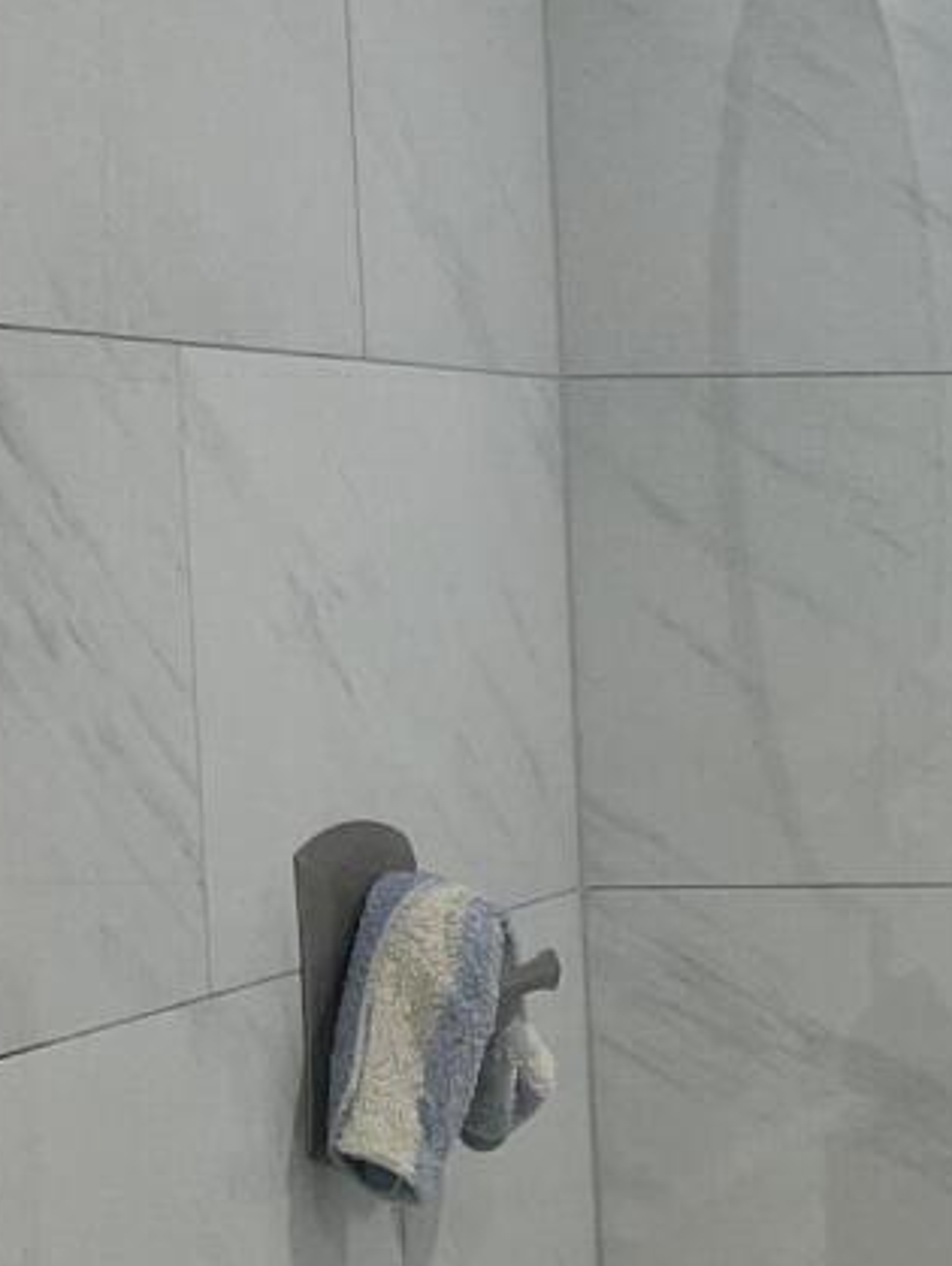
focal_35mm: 124
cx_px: 1689
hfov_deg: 11.2
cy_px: 1079
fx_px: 4540
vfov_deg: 15.7
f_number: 1.6
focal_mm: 5.1
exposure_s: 1/120
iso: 80
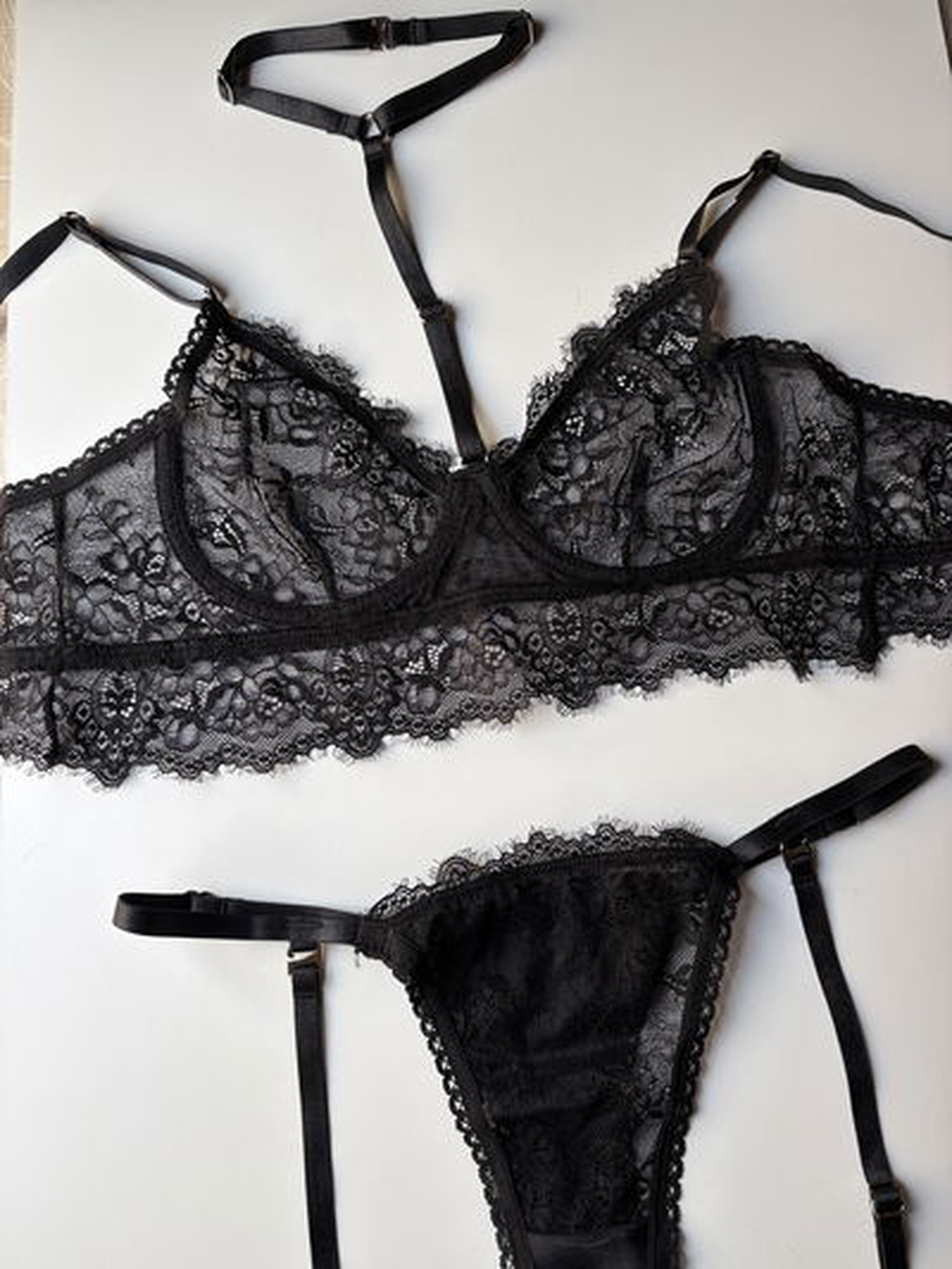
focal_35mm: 26
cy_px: 634
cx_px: 476
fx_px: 953
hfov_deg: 53.1
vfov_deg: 67.3
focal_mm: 5.96
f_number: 1.6
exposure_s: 1/125
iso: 32
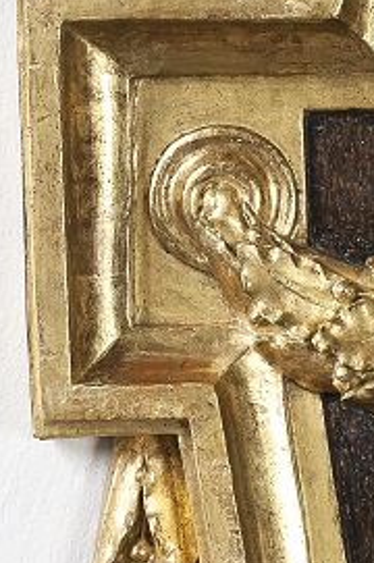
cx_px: 773
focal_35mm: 593
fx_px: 9264
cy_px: 612
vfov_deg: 3.5
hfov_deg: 2.3
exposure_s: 1/5
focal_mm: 125
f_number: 16
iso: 320
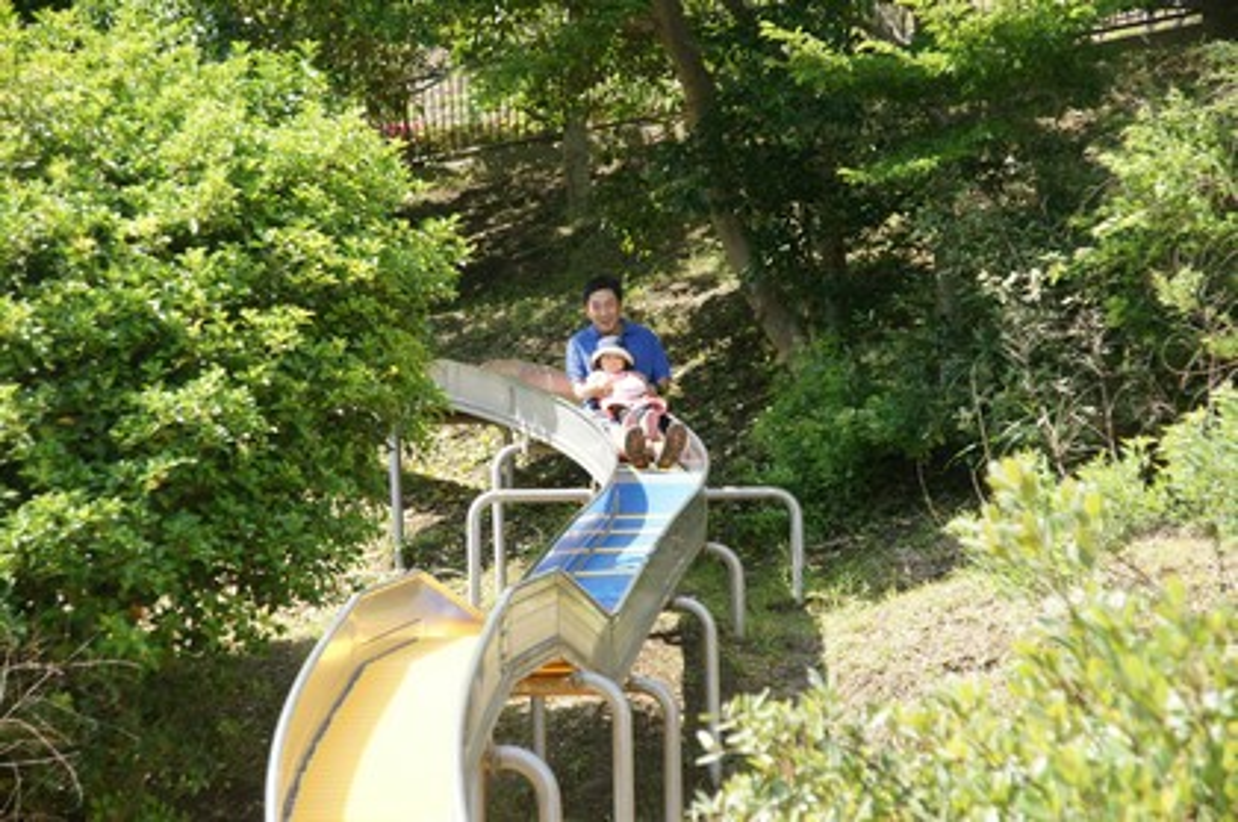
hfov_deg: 18.2
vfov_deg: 12.1
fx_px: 3864
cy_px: 411
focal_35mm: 112
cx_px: 619
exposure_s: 1/250
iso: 200
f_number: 5.6
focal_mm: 75
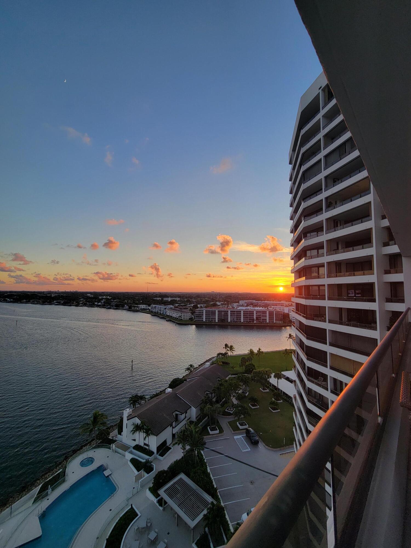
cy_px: 274
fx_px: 206
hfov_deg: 89.9
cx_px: 206
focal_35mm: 13
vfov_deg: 106.2
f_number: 2.2
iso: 50
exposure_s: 1/341
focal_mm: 2.2
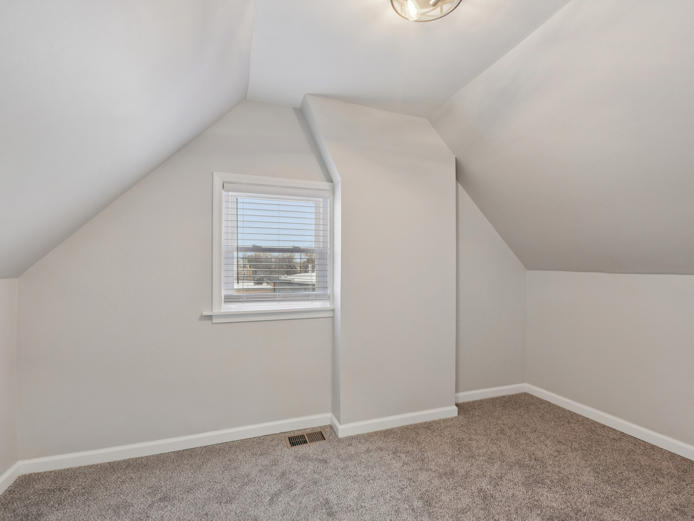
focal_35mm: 17
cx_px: 368
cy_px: 270
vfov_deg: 74.7
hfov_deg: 90.9
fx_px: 341
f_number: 8
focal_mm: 10
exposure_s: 1/15
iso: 400
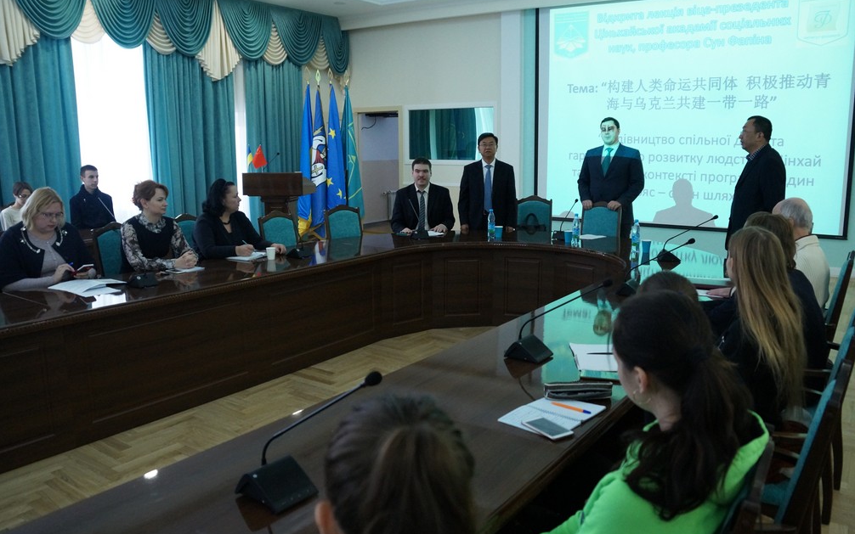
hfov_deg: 66.5
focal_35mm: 28
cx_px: 421
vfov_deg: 44.5
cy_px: 258
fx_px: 653
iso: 1600
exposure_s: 1/60
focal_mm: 18
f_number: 4
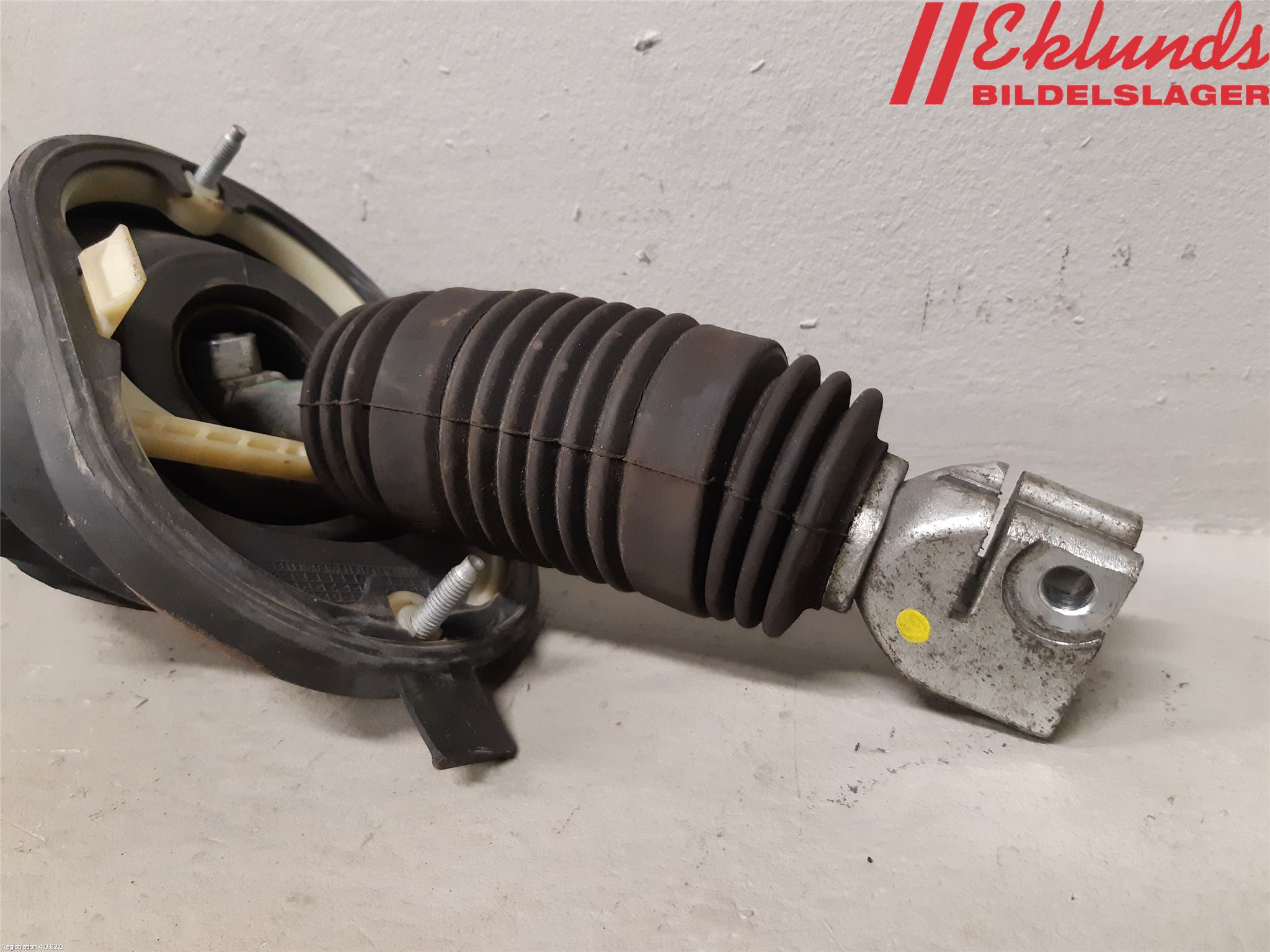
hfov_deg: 67.3
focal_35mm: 26
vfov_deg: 53.1
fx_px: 954
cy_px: 476
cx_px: 635
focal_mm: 3.93
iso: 320
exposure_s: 1/50
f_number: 1.7
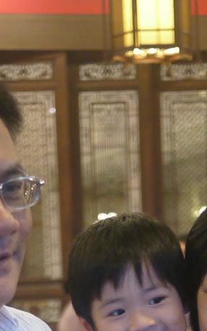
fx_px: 1352
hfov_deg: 8.8
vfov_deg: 13.1
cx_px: 121
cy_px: 516
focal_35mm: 150
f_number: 1.7
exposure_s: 1/60
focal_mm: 20
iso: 500
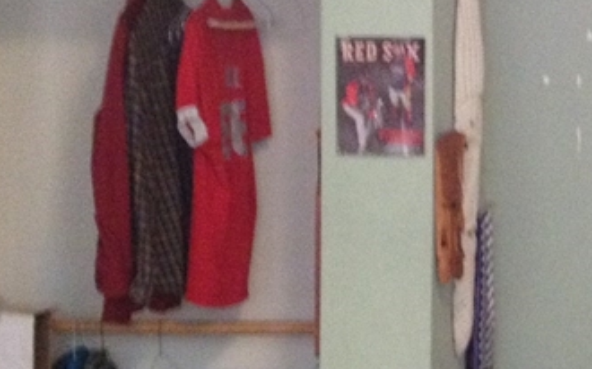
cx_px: 637
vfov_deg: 11.3
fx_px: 1855
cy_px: 297
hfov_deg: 17.6
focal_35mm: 115
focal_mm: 4.28
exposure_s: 1/17
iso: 400
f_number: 2.4
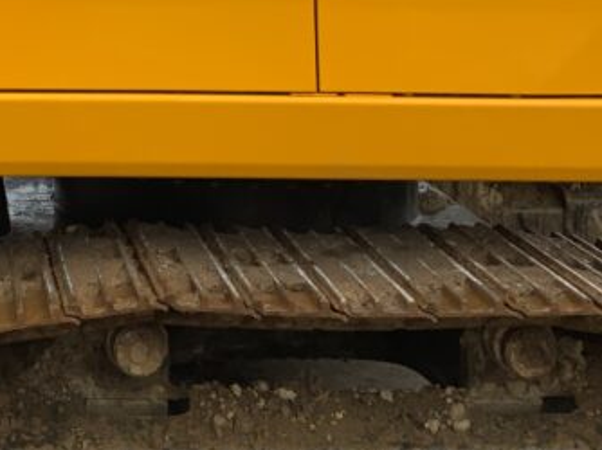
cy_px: -229
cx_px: 27
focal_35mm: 89
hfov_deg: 21.4
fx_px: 1547
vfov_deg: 15.3
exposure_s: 1/1412
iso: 16
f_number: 1.8
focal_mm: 3
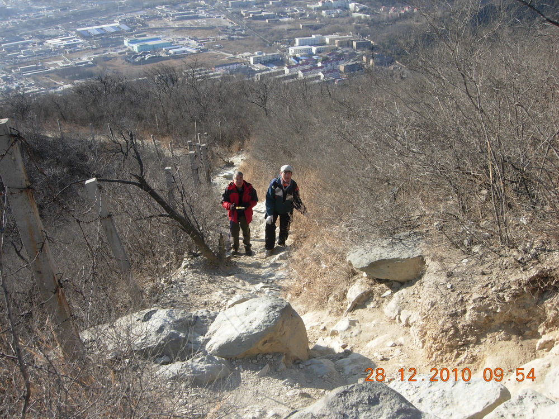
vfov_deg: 39.7
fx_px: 581
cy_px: 210
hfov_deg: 51.4
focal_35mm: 36
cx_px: 280
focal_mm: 7.5
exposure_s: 1/215
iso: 50
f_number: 4.8
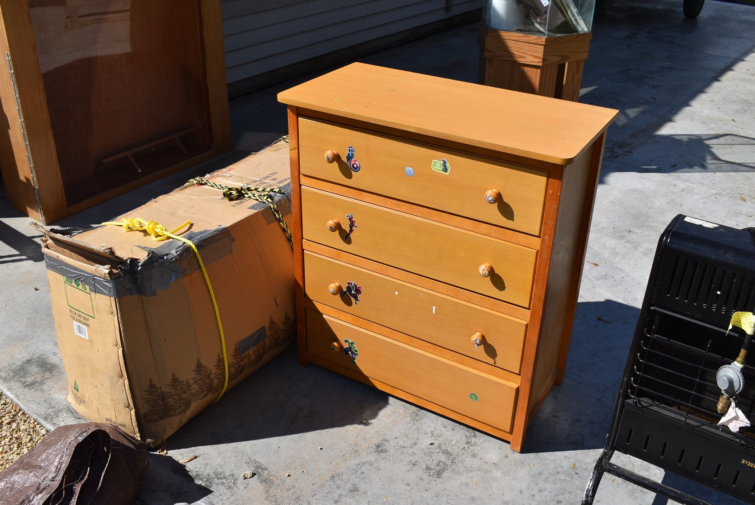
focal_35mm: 34
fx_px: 724
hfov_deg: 55.1
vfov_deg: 38.4
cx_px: 378
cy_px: 252
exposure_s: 1/320
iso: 100
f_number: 9
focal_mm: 23
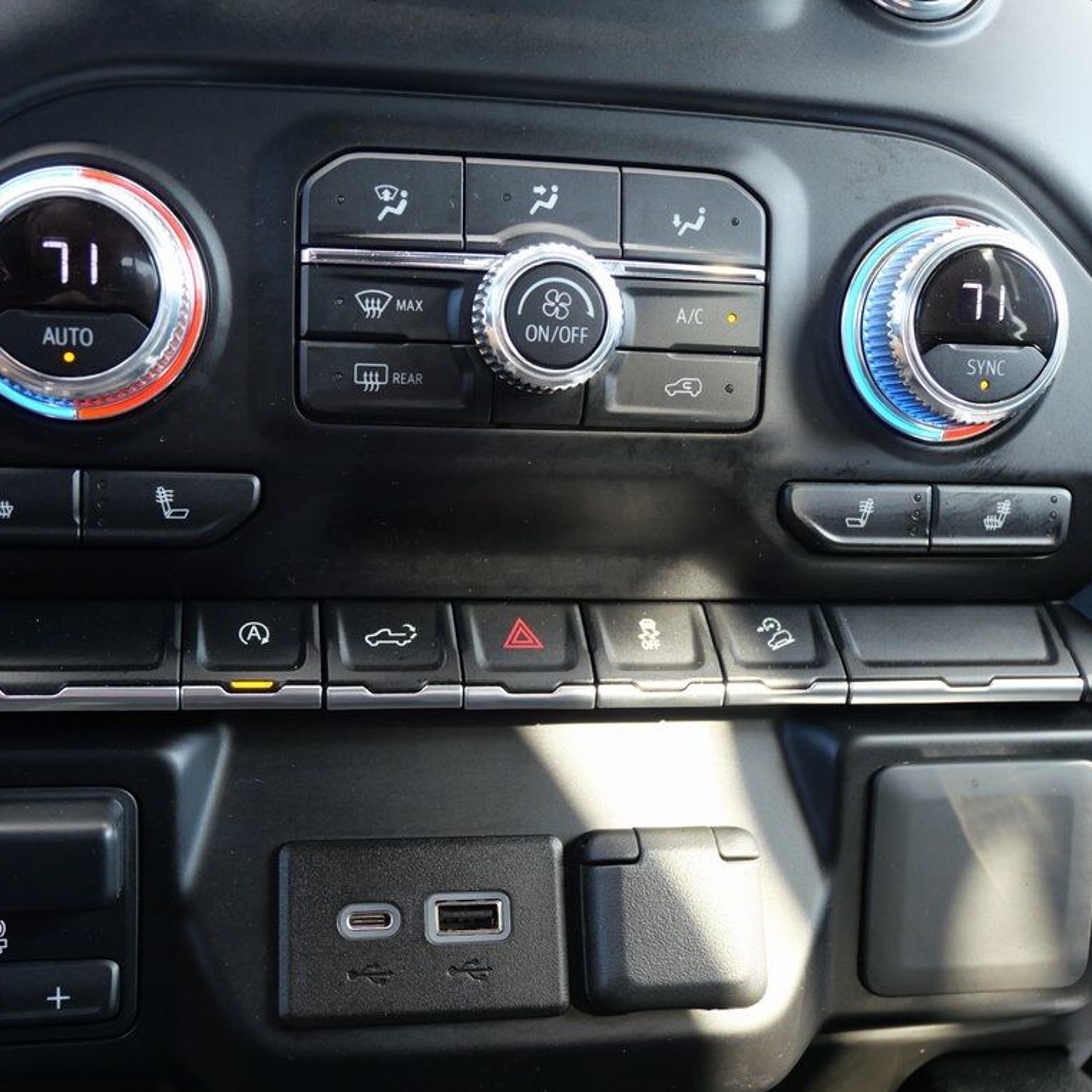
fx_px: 1356
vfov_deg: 43.9
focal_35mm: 38
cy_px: 549
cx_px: 492
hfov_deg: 43.8
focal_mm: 16
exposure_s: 1/60
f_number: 4
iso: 500
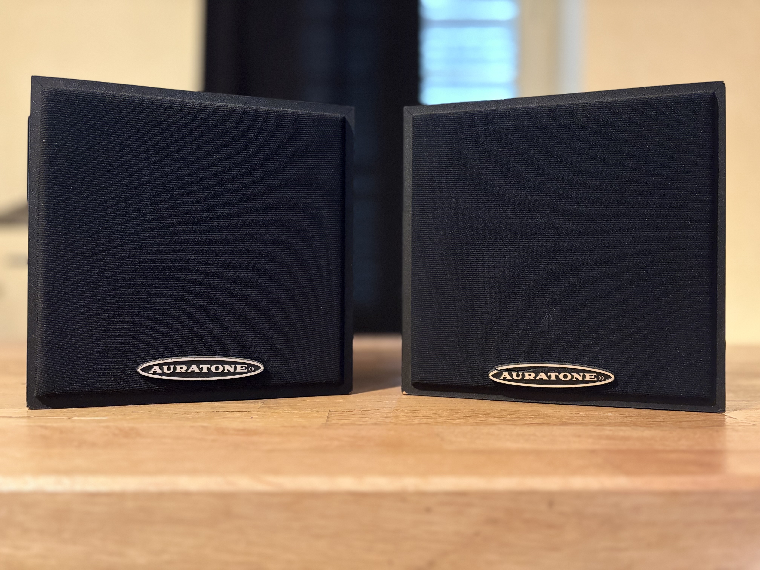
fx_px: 571
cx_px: 380
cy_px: 285
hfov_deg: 67.3
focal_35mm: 26
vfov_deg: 53.1
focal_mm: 5.96
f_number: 1.6
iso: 640
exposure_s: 1/25
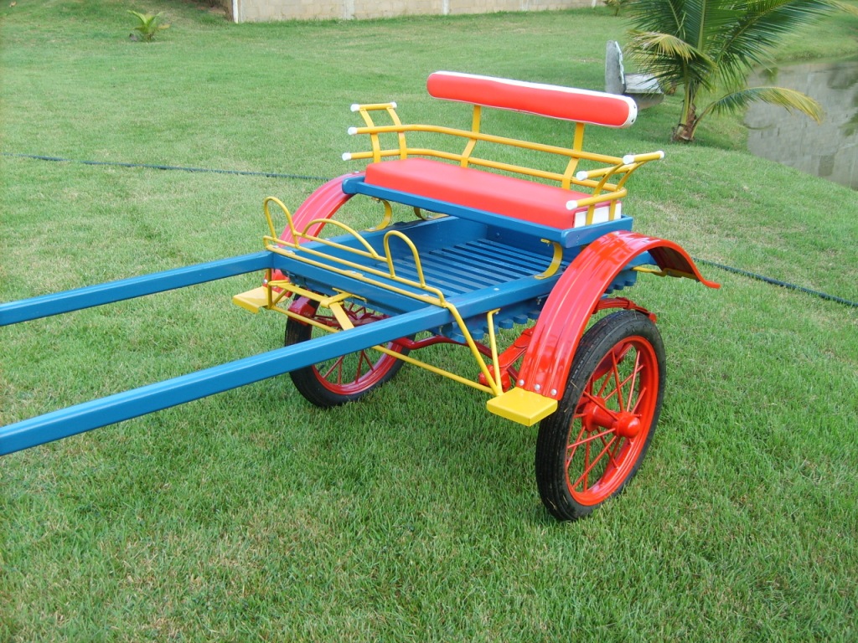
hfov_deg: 52.6
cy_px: 322
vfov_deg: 40.7
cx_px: 429
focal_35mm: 35
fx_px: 868
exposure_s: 1/125
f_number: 2.8
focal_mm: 5.8
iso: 50
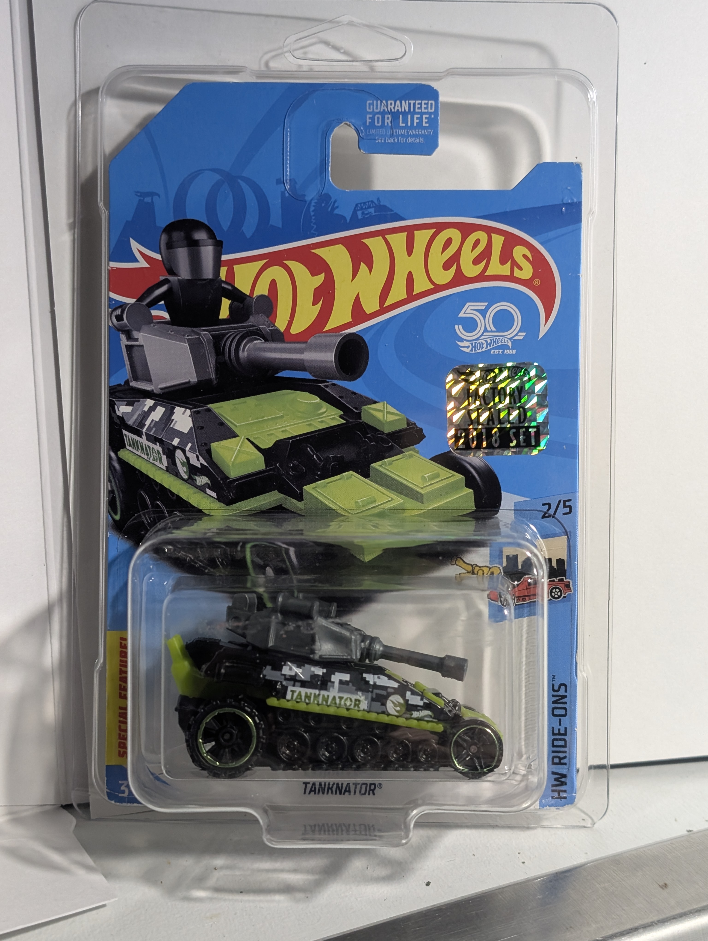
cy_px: 470
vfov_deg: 38.9
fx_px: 1333
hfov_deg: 29.7
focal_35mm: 49
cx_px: 354
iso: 148
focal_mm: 6.9
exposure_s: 1/50.9
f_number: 1.68
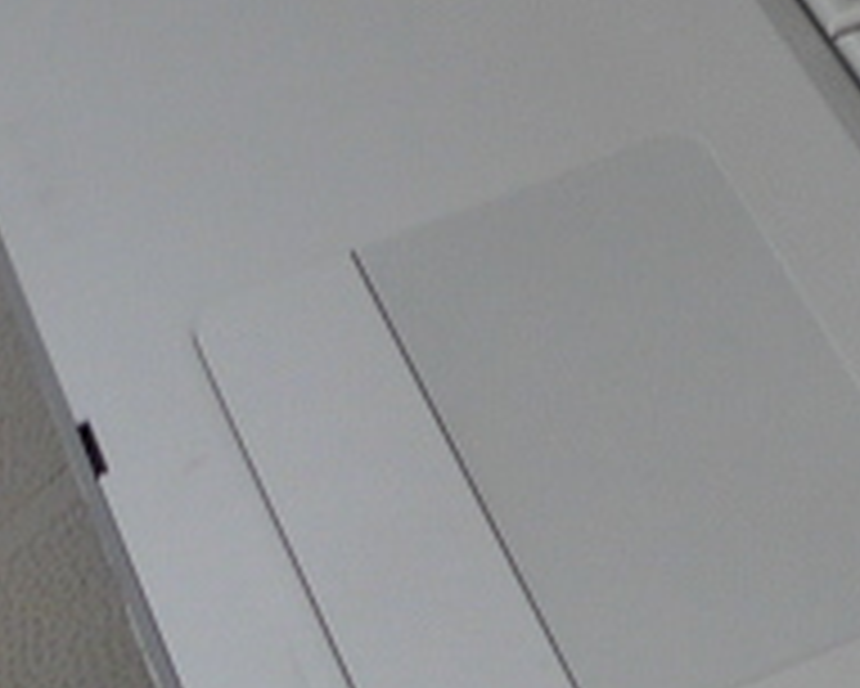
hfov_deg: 12.0
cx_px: 1274
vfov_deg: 10.0
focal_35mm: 154
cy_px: 459
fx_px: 3922
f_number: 2.1
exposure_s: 1/20
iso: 80
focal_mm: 5.4
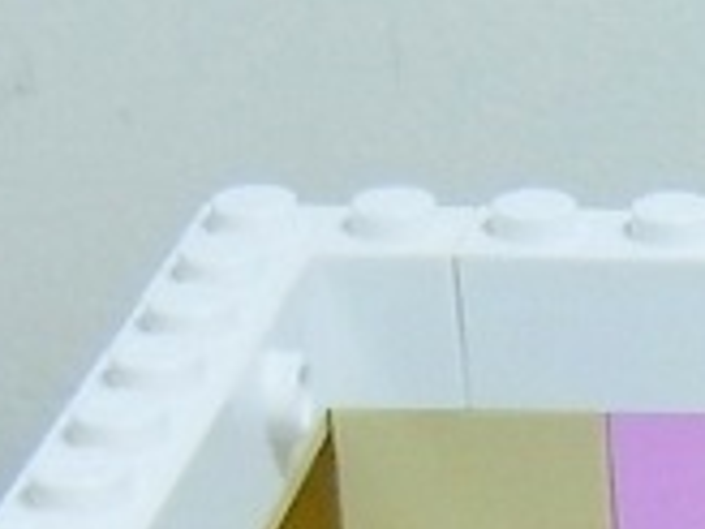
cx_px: 1281
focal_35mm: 141
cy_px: 950
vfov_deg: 10.0
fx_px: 2872
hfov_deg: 12.7
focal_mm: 5.4
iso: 200
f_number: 3.5
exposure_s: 1/40
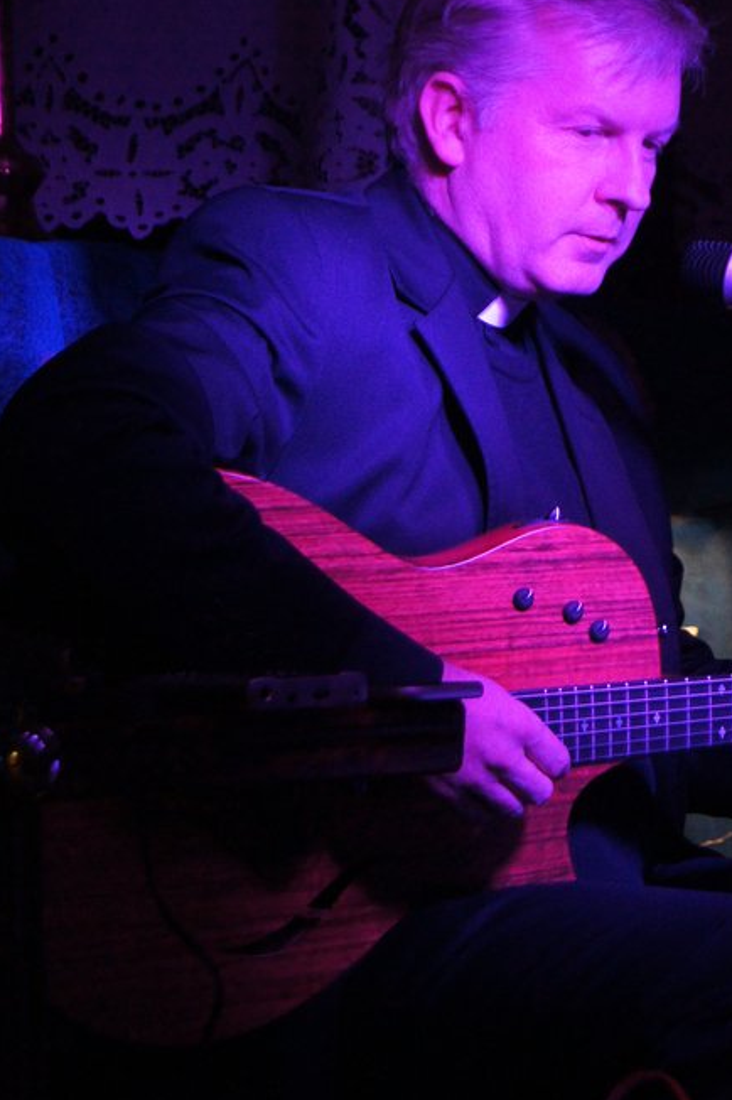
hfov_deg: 11.5
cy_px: 456
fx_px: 3629
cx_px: 587
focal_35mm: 119
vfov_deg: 17.2
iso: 1600
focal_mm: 45
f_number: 5.6
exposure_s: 1/60
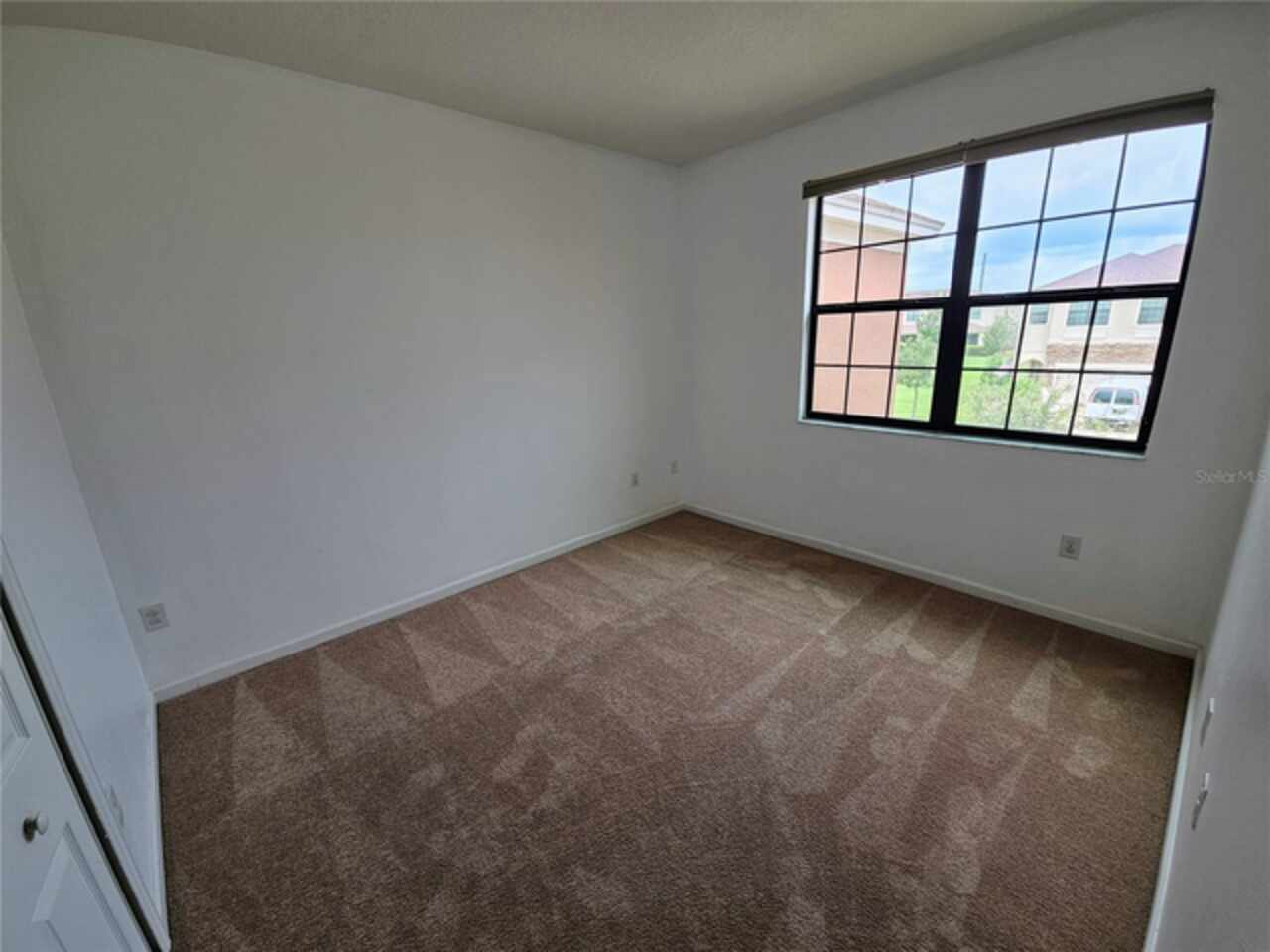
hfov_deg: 106.2
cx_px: 635
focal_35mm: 13
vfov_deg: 89.9
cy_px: 476
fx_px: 477
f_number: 2.2
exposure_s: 1/121
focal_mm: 2.2
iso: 50
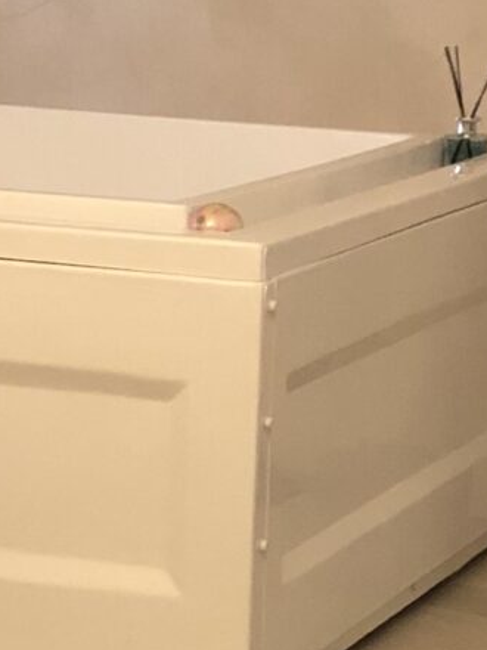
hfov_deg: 9.1
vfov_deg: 12.1
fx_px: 3058
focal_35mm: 163
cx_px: 149
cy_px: 443
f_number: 1.8
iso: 80
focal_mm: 3.99
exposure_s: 1/7
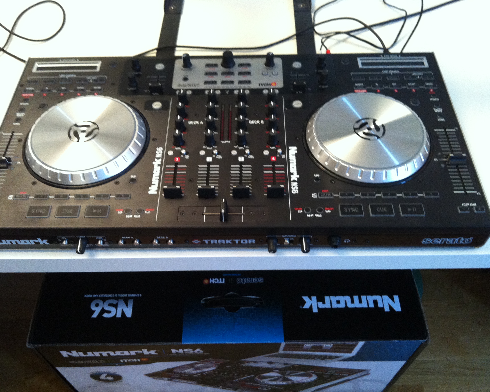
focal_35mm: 37
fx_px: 537
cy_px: 197
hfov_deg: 49.0
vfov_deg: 40.1
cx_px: 226
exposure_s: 1/17
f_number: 2.8
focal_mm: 3.85
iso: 320
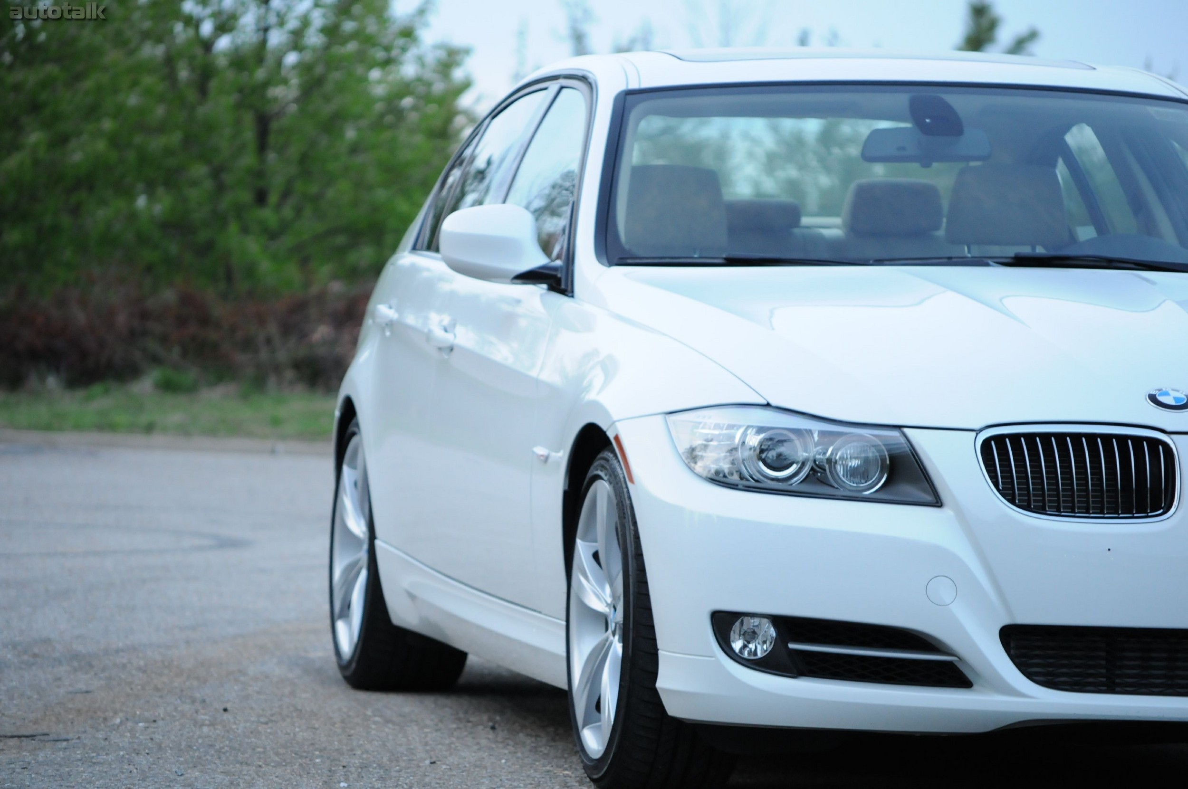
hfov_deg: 11.4
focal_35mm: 180
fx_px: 5933
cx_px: 594
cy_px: 394
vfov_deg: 7.6
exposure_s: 1/50
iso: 1000
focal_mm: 120
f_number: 4.8
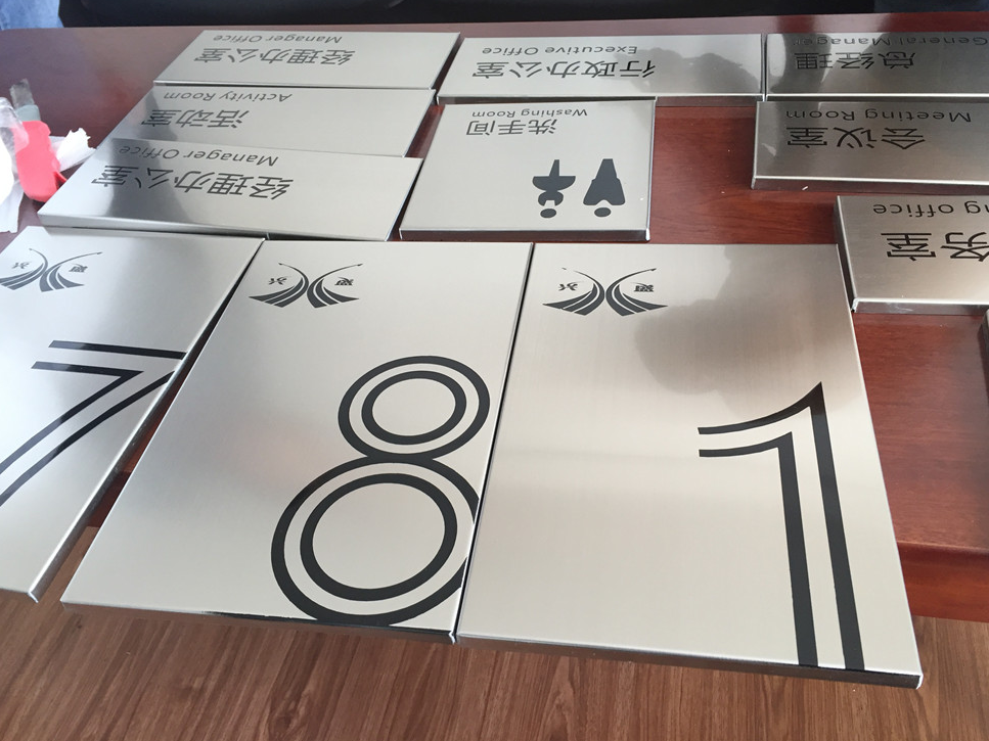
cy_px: 363
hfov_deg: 60.0
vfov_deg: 46.8
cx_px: 502
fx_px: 857
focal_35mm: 30
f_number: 2.2
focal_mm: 4.15
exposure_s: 1/33
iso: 50
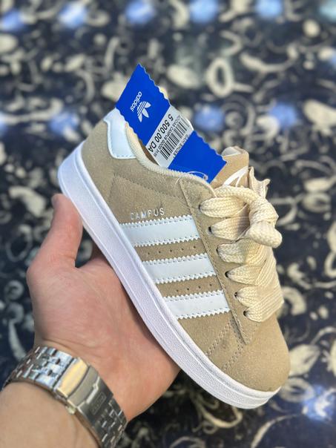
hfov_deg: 30.3
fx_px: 621
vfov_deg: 39.7
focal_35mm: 48
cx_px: 168
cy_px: 224
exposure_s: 1/183
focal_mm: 6.86
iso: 80
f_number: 1.78
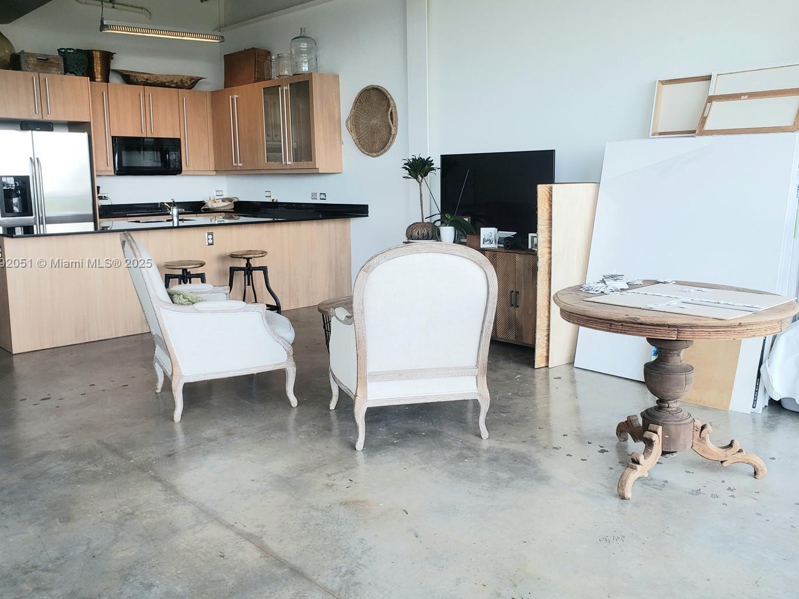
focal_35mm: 30
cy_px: 264
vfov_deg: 46.7
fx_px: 692
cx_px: 428
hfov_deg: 59.9
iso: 80
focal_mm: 4.3
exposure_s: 1/120
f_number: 2.4
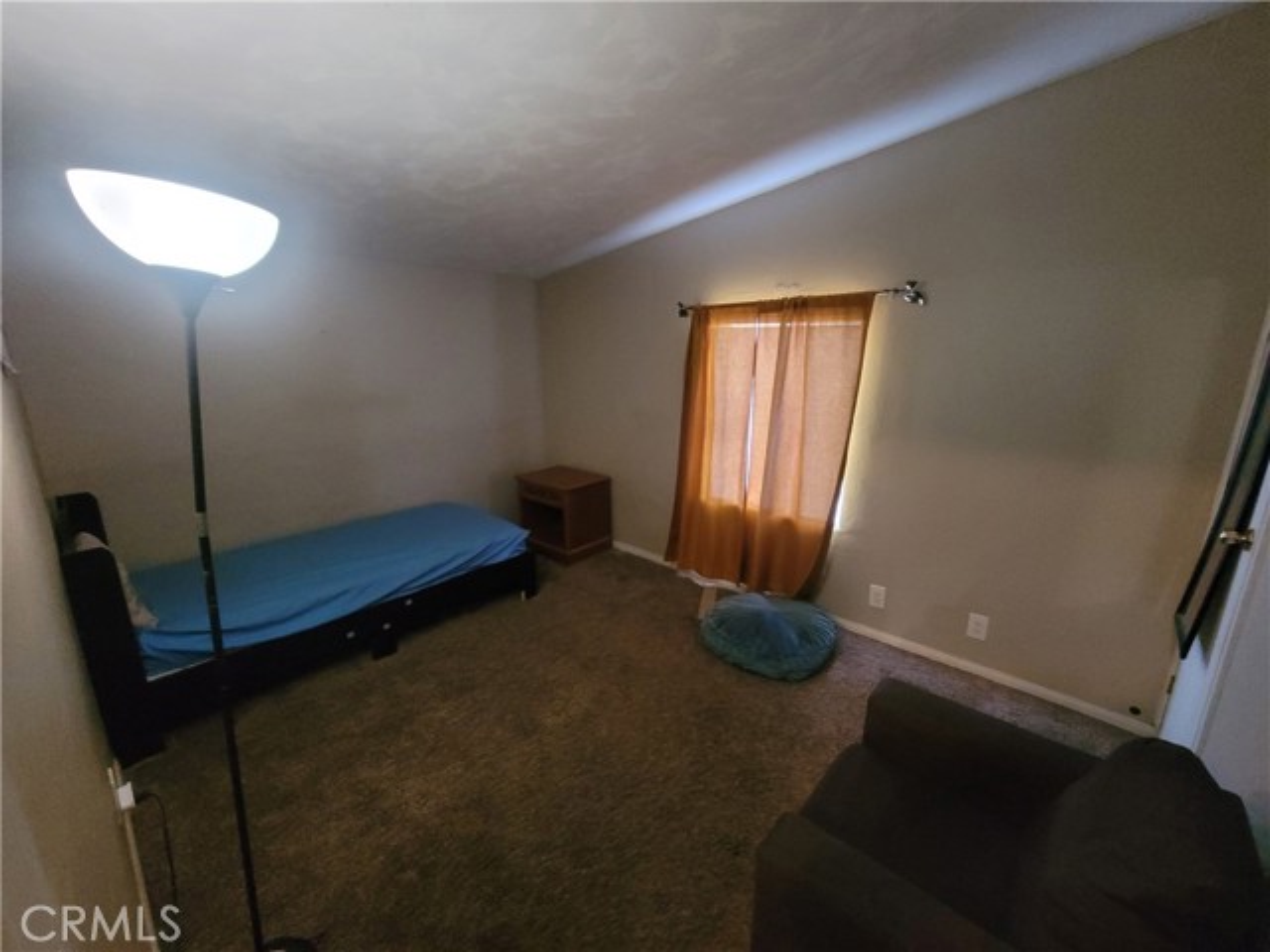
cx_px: 635
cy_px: 476
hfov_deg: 106.2
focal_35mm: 13
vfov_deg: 89.9
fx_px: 477
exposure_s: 1/24
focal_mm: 2.2
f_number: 2.2
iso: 1000
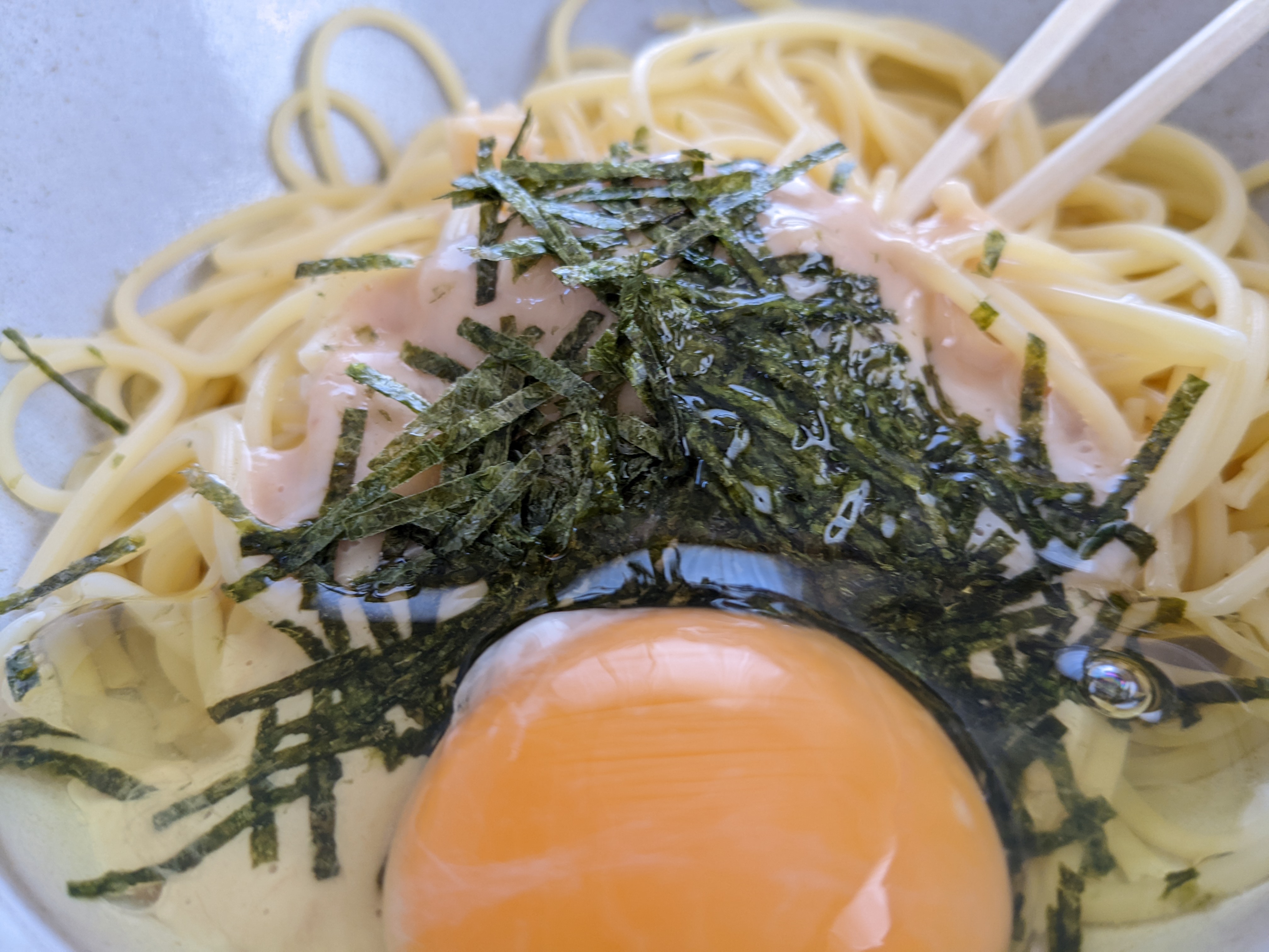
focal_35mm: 27
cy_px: 476
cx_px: 634
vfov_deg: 51.4
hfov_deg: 65.3
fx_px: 990
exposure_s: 1/25.3
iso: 55
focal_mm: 4.38
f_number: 1.73
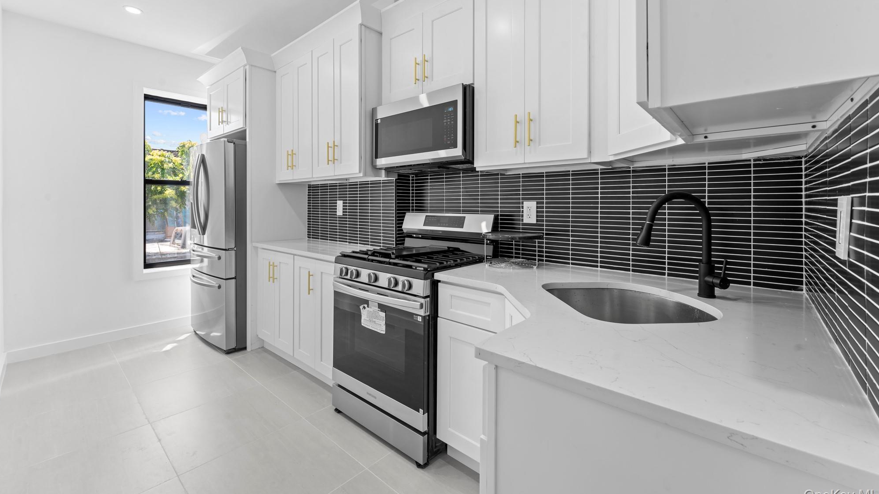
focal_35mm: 15
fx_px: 350
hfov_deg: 103.0
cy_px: 206
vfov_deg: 70.0
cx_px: 443
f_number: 10
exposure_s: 1/2
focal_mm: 14
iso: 200
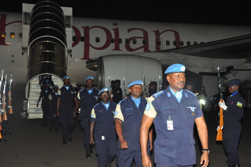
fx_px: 366
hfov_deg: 37.9
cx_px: 126
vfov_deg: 25.7
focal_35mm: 52
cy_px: 84
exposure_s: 1/100
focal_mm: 35
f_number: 6.3
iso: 1600
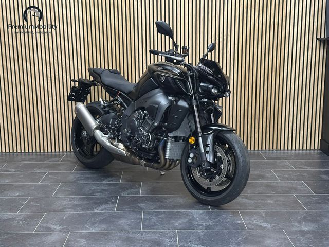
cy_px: 124
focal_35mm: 48
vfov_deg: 30.3
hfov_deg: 39.7
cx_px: 164
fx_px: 456
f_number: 1.78
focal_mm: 6.86
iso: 160
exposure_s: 1/50
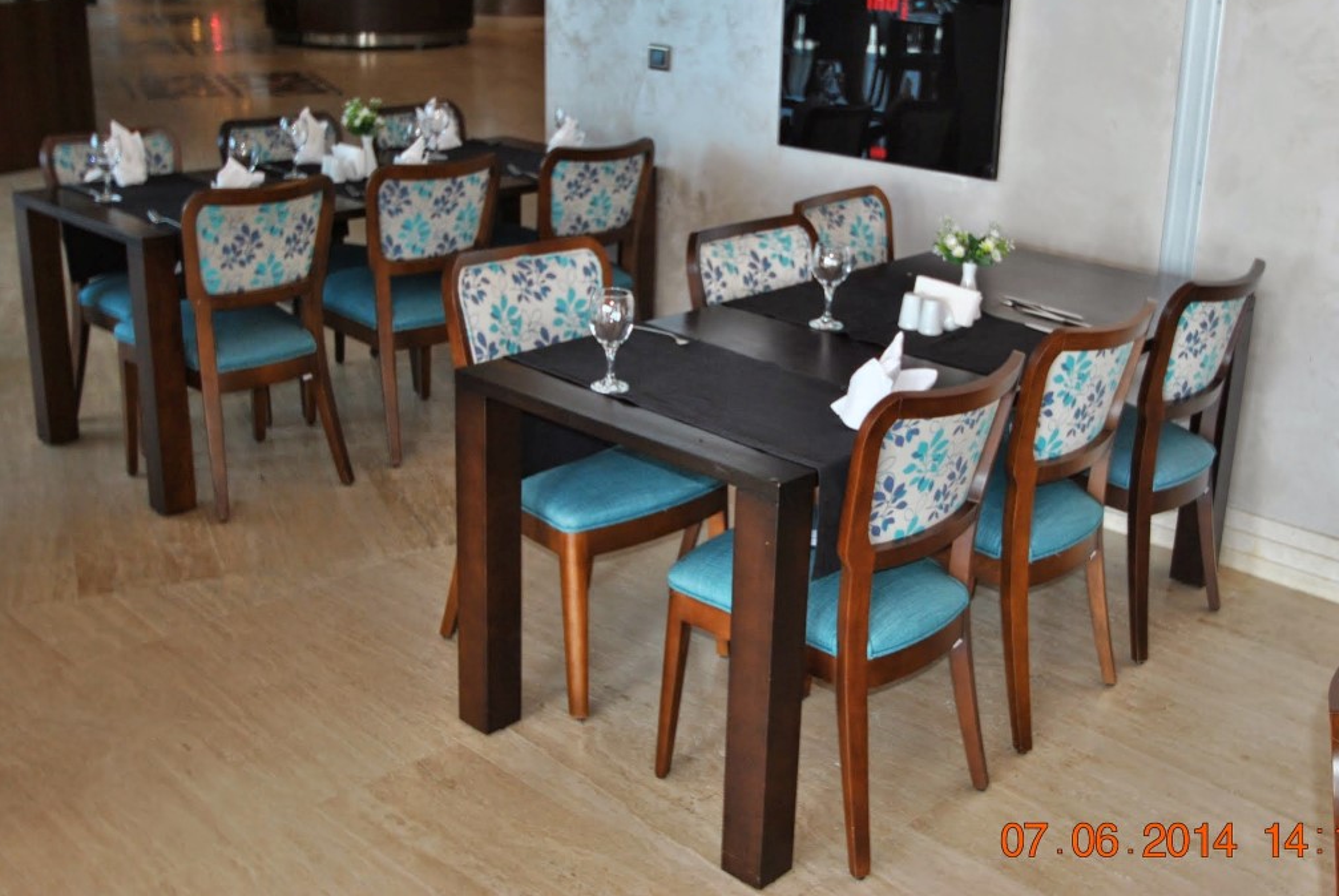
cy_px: 407
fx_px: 1527
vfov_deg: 32.7
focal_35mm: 41
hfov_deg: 47.2
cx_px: 761
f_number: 4.5
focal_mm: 24
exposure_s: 1/60
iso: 200
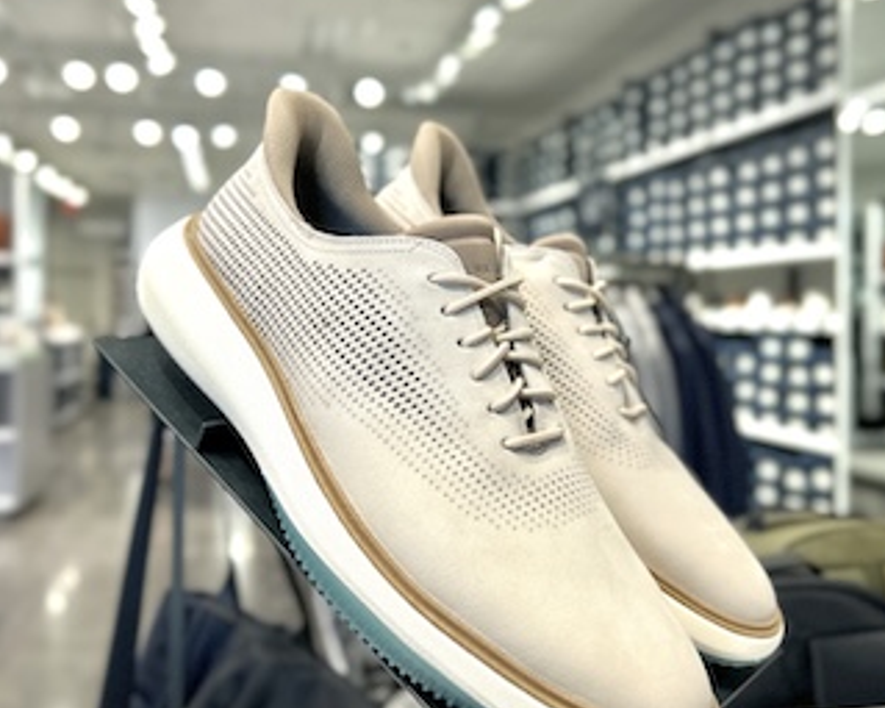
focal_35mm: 35
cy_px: 303
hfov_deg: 51.5
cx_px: 452
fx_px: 916
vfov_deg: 42.1
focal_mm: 5.7
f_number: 1.5
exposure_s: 1/140
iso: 32
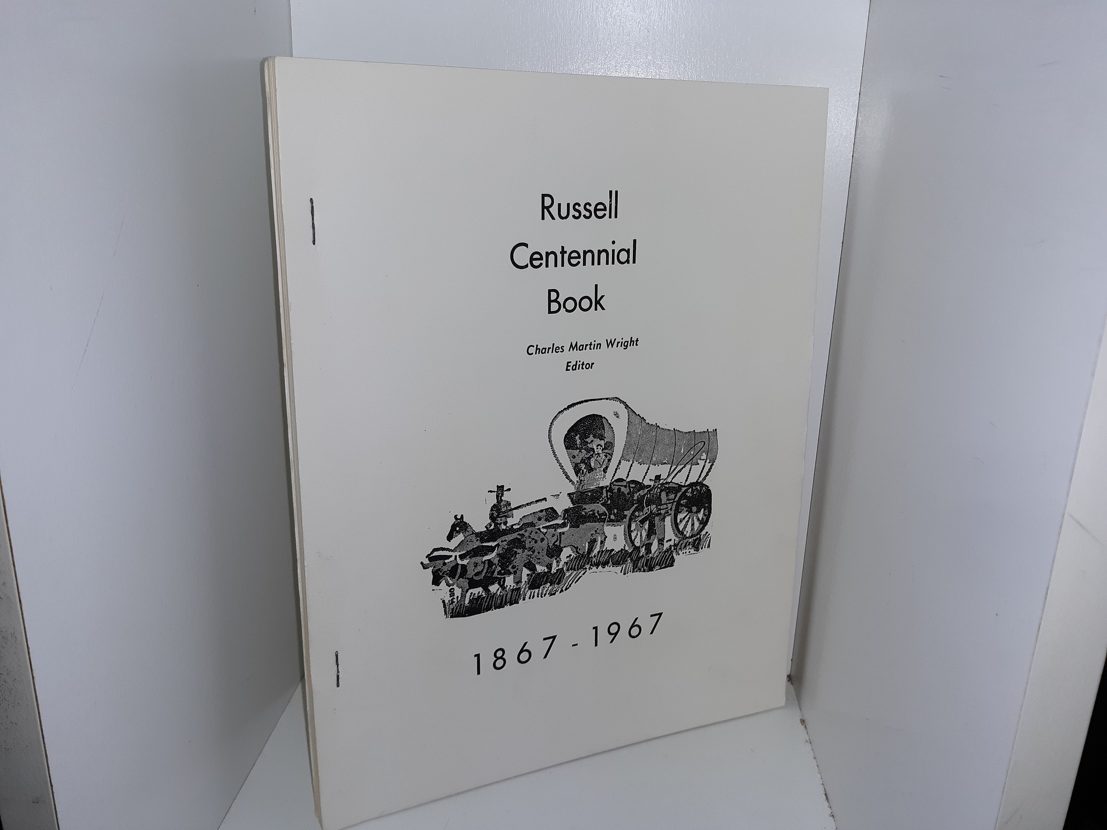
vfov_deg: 49.7
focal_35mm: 28
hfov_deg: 63.4
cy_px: 415
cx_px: 554
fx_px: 895
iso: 40
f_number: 1.7
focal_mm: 3.7
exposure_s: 1/190
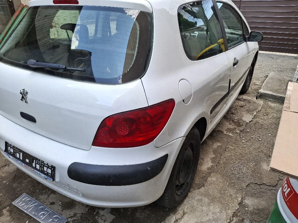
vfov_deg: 54.9
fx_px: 215
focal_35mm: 25
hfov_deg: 69.4
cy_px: 112
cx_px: 149
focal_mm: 4.69
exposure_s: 1/333
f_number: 1.8
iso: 32
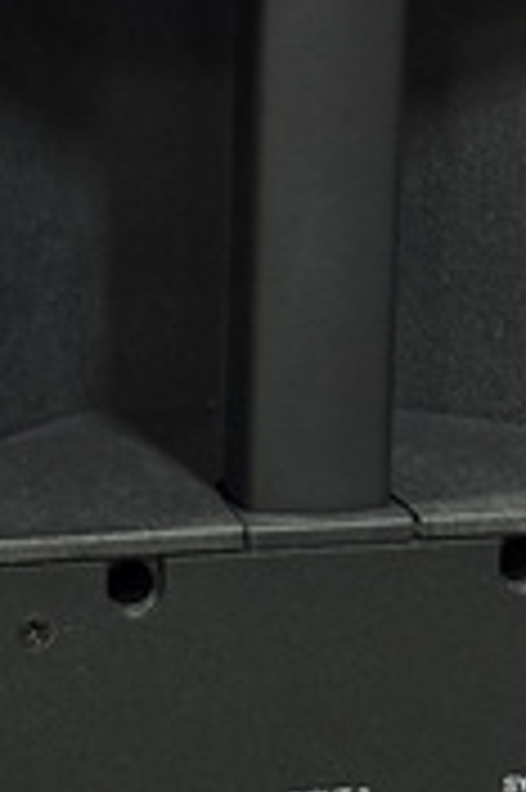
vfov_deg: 12.0
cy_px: 738
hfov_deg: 8.0
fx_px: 3733
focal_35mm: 170
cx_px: 103
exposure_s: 1/25
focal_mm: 6.76
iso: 640
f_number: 1.78
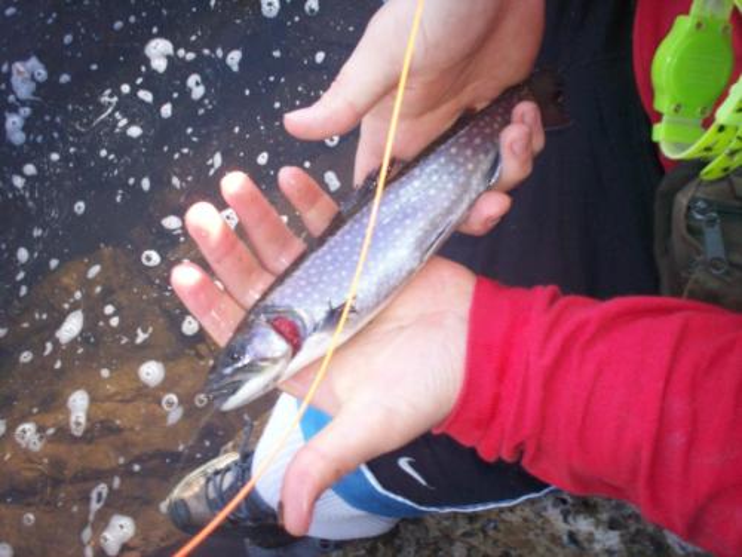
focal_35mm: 36
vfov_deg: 39.7
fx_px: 772
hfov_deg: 51.4
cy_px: 278
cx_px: 371
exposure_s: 1/61.2
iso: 140
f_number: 4.5
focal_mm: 6
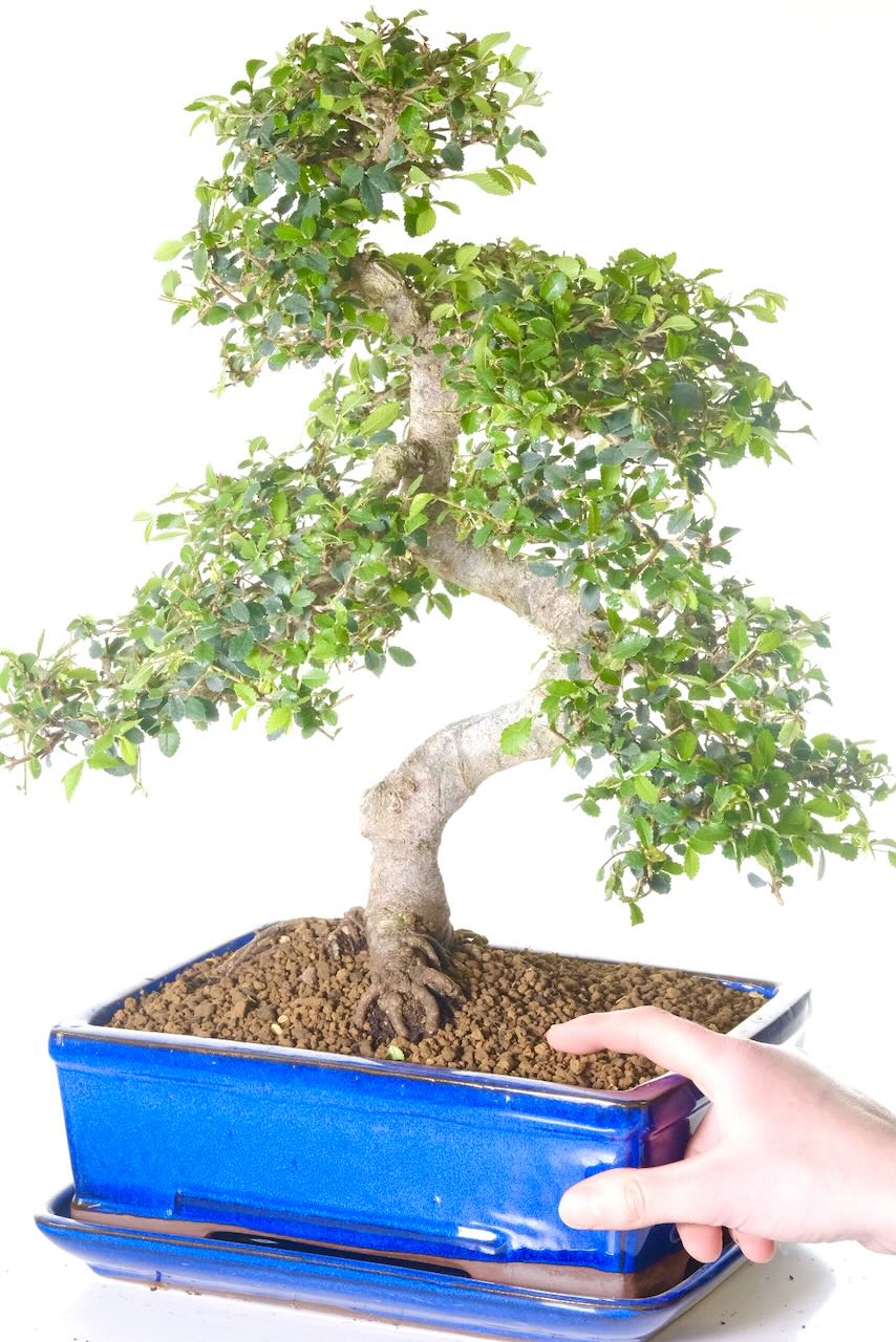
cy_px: 671
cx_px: 448
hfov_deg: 16.5
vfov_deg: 24.5
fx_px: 3097
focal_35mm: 83
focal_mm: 55
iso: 2500
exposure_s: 1/15
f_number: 13
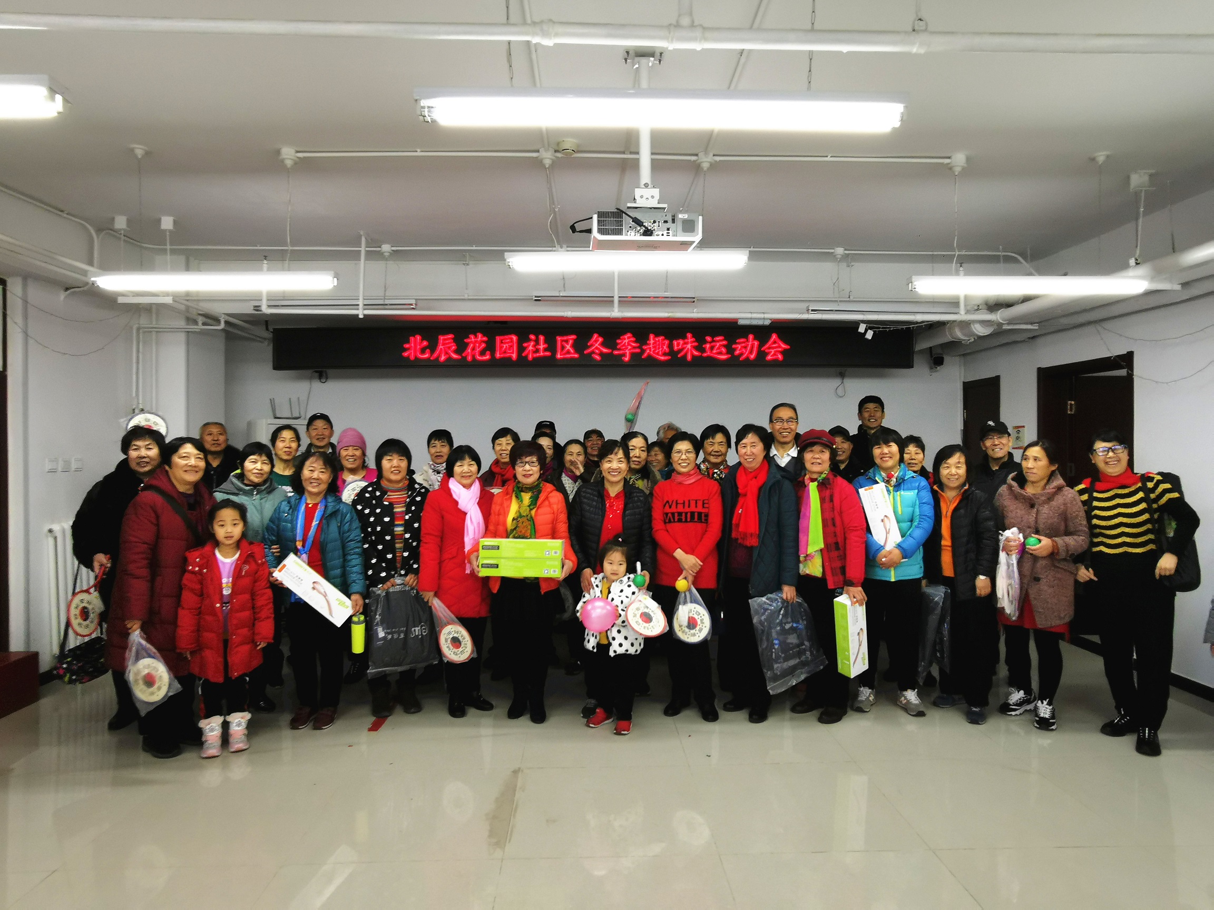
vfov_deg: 66.0
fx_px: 701
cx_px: 607
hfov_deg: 81.7
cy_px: 455
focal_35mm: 20
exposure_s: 1/50
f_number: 2.2
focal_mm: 2.26
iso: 100
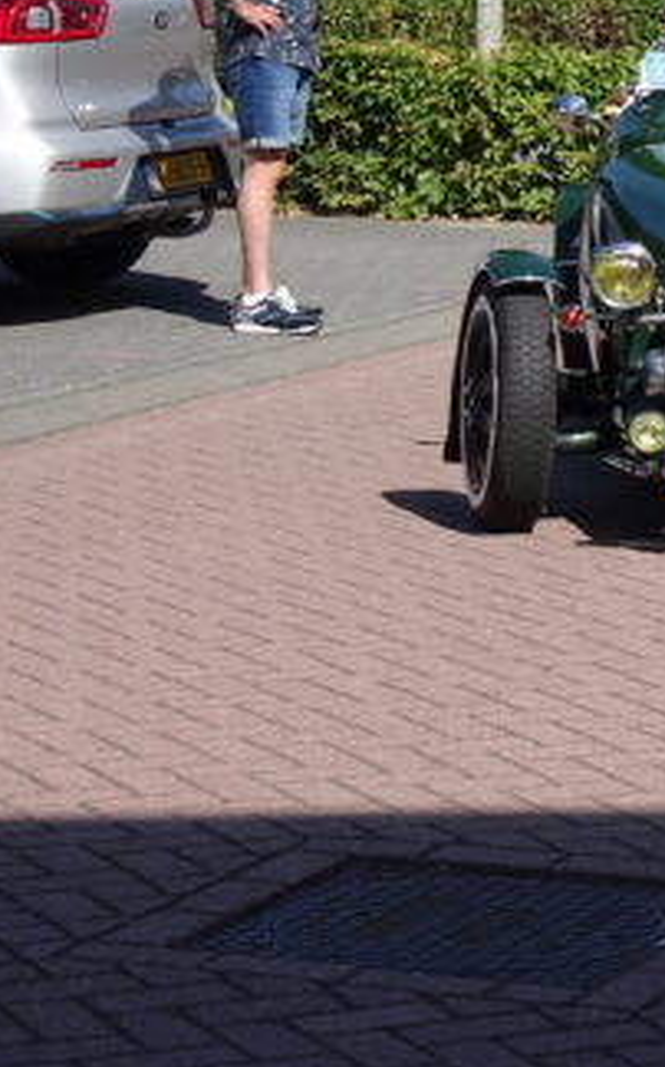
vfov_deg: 13.0
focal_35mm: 161
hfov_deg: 8.0
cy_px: 342
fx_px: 4677
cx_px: 961
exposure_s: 1/500
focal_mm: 10.95
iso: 80
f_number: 4.5
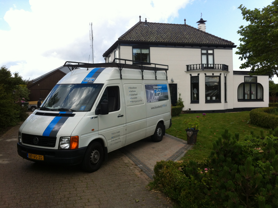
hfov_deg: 52.7
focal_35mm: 35
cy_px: 104
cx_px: 139
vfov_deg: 40.6
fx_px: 281
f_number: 2.8
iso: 80
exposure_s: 1/529
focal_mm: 3.85
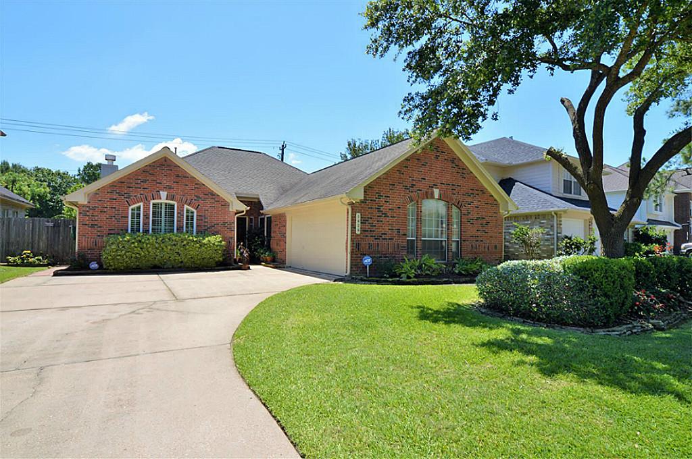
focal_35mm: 18
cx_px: 346
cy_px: 230
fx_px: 346
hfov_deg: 90.1
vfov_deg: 67.2
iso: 100
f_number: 6.3
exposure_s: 1/160
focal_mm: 12
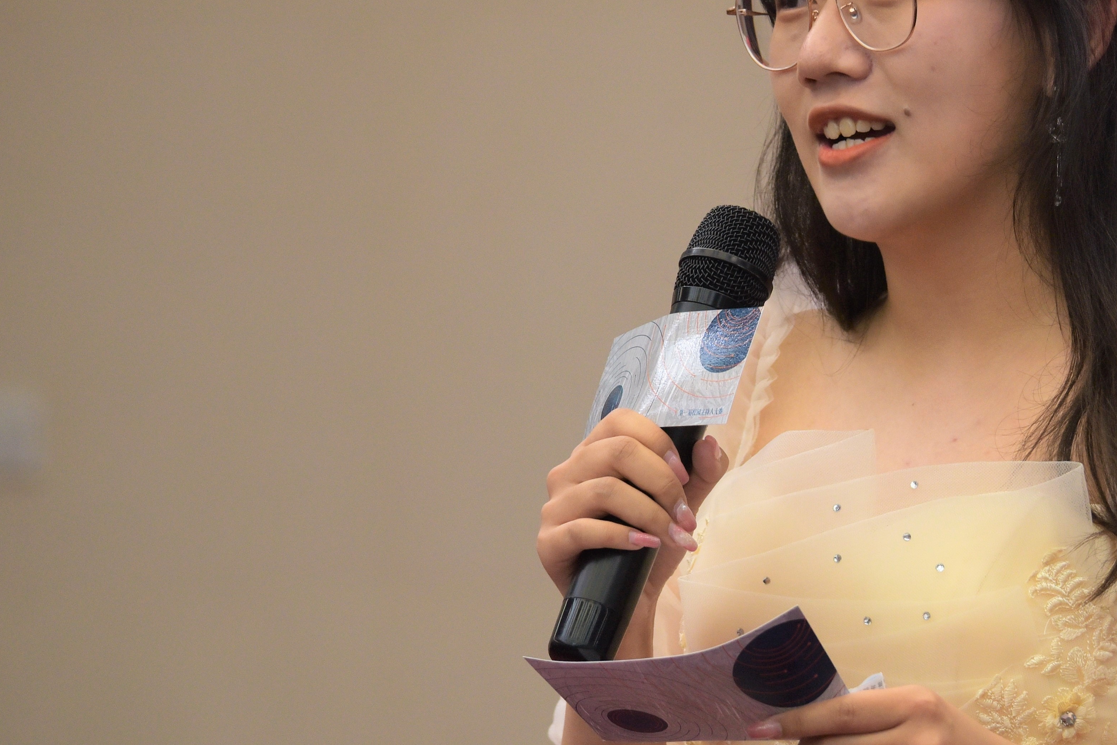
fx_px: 12535
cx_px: 996
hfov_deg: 5.1
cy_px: 350
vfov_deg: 3.4
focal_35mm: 404
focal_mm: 210
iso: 640
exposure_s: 1/200
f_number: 5.6
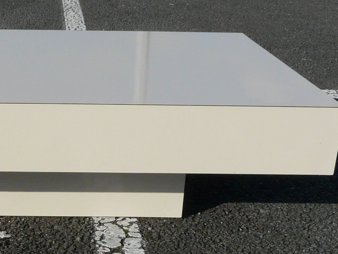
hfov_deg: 25.9
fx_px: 703
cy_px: 168
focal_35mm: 72
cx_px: 16
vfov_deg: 20.4
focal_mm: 4.6
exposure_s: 1/800
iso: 100
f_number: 5
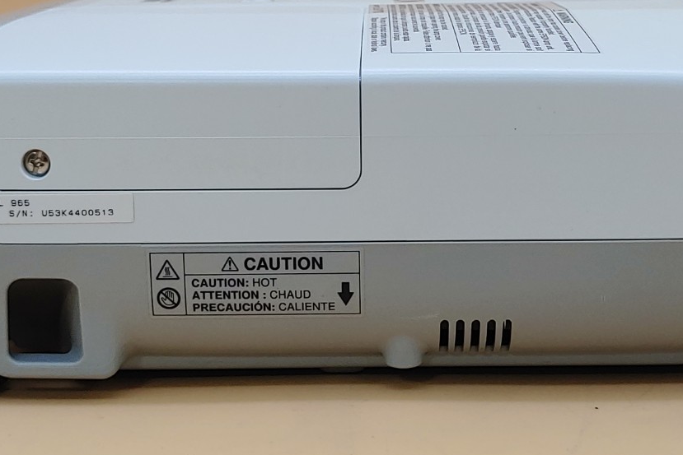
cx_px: 361
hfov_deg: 30.9
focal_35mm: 65
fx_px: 1233
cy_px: 148
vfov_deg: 20.8
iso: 50
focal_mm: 4.36
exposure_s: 1/149
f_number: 1.8
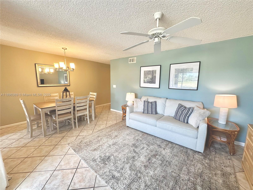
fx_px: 102
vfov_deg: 85.7
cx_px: 126
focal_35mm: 14
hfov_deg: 102.1
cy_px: 95
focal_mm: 2.22
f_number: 2.2
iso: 200
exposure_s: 1/120
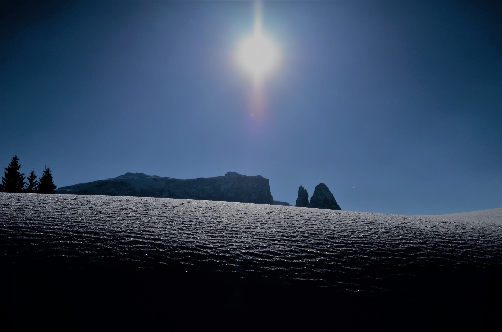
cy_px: 166
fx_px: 731
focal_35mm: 52
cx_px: 251
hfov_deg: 37.9
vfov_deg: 25.6
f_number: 5
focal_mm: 35
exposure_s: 1/8000
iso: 100
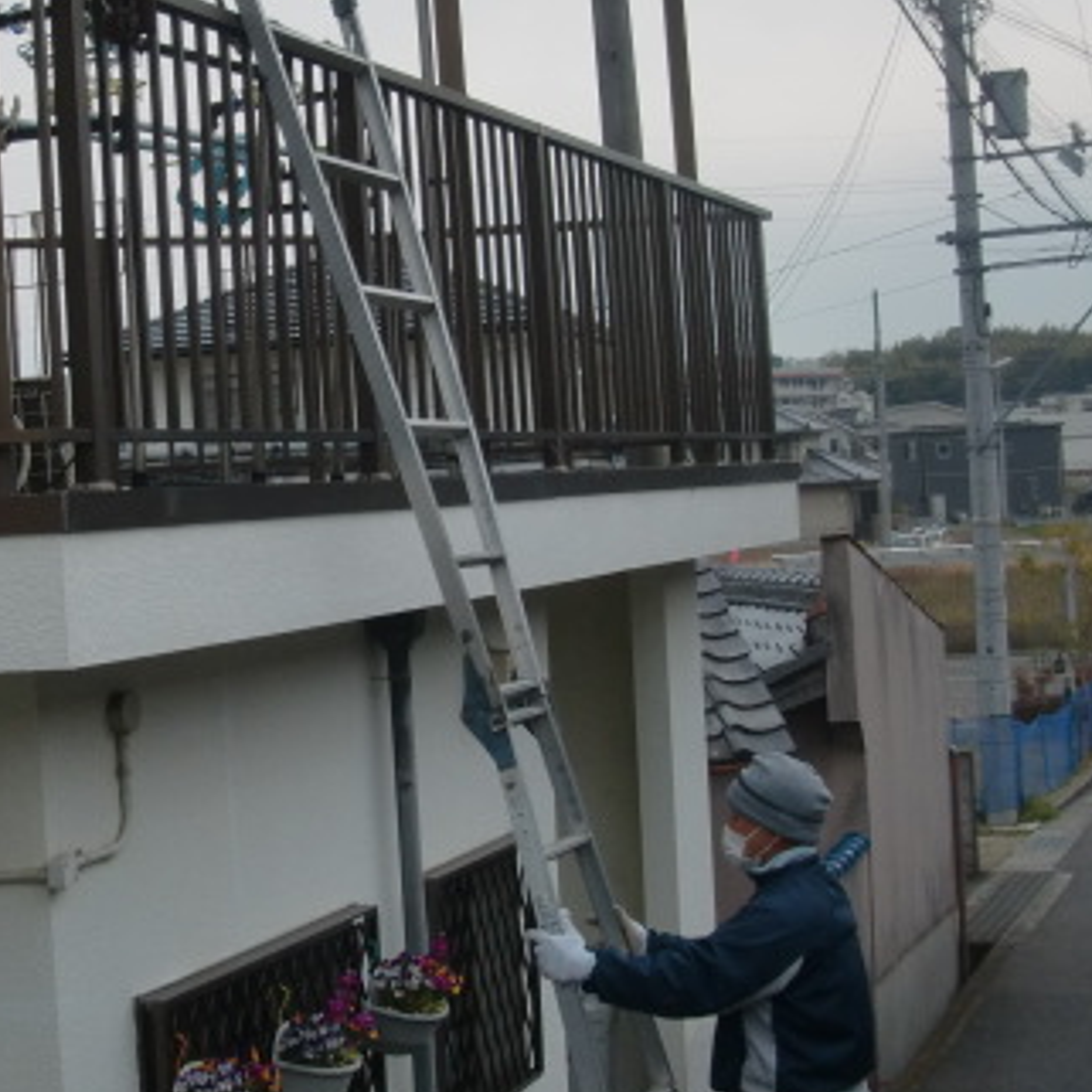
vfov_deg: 25.7
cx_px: 228
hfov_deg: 25.3
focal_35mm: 67
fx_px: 2391
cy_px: 459
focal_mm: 6.66
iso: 64
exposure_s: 1/500
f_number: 3.9
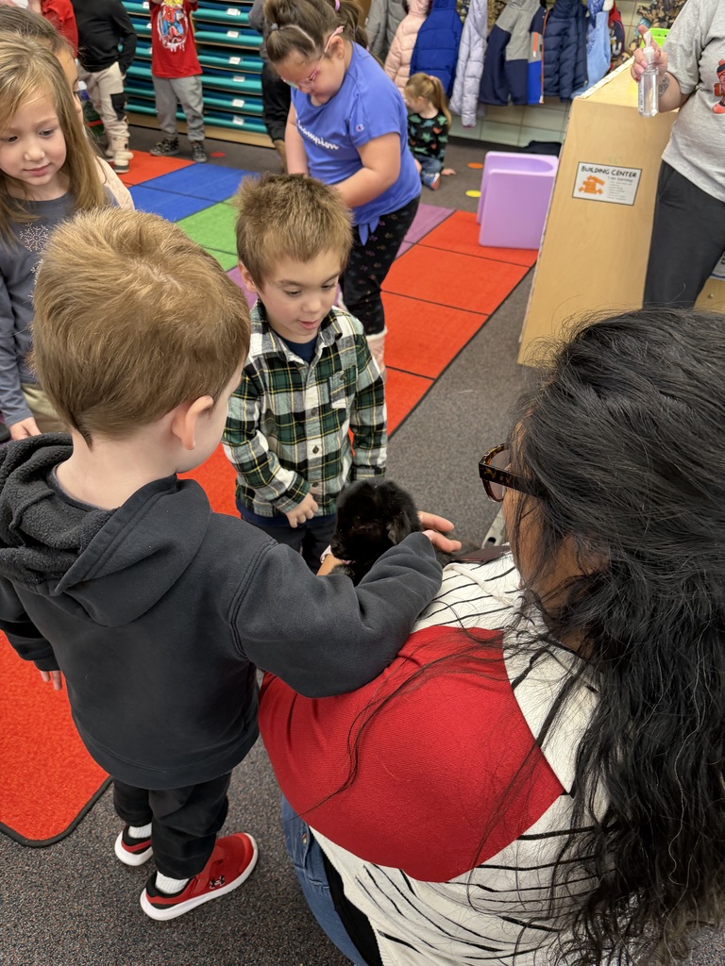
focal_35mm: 24
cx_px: 362
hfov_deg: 56.8
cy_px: 483
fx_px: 670
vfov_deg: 71.6
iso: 250
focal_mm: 6.76
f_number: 1.78
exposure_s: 1/60
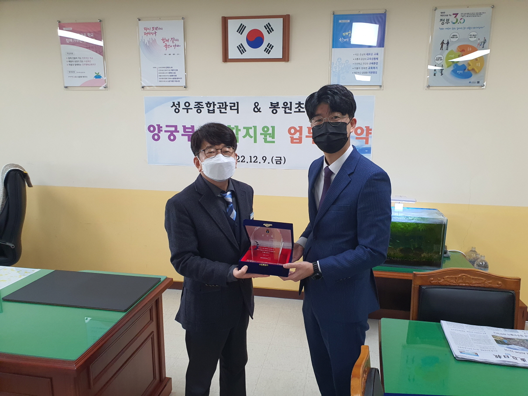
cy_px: 198
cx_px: 264
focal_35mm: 26
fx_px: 397
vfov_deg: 53.0
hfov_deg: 67.3
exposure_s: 1/120
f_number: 2.4
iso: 200
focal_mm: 4.3
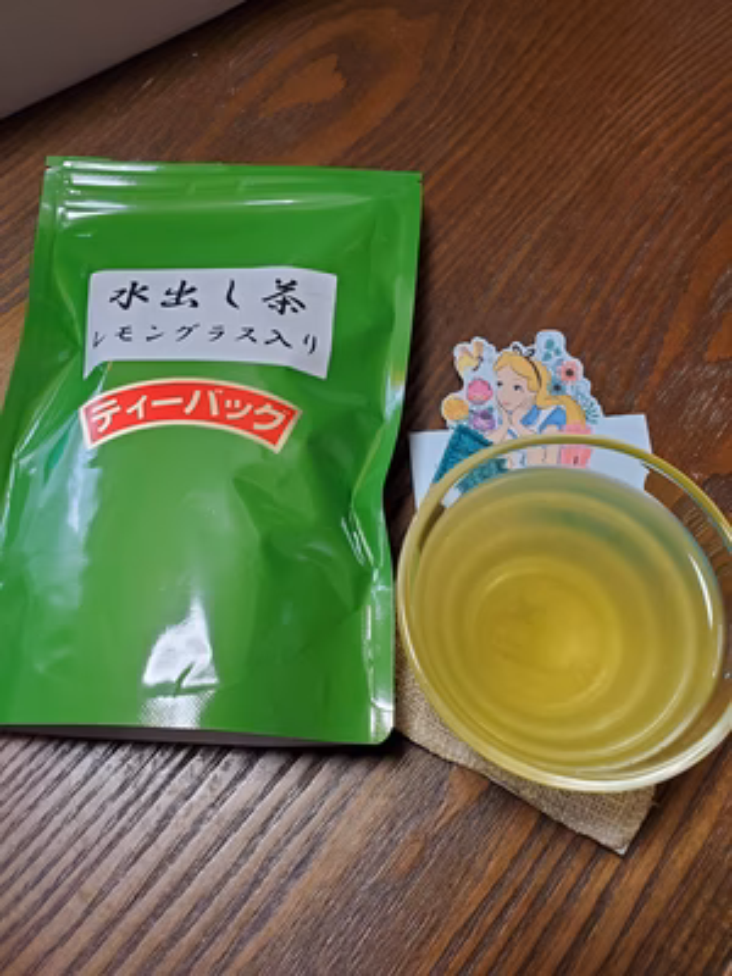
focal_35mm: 26
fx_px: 733
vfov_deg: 67.3
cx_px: 366
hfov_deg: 53.1
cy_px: 488
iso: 250
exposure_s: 1/50
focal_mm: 4.3
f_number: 2.4
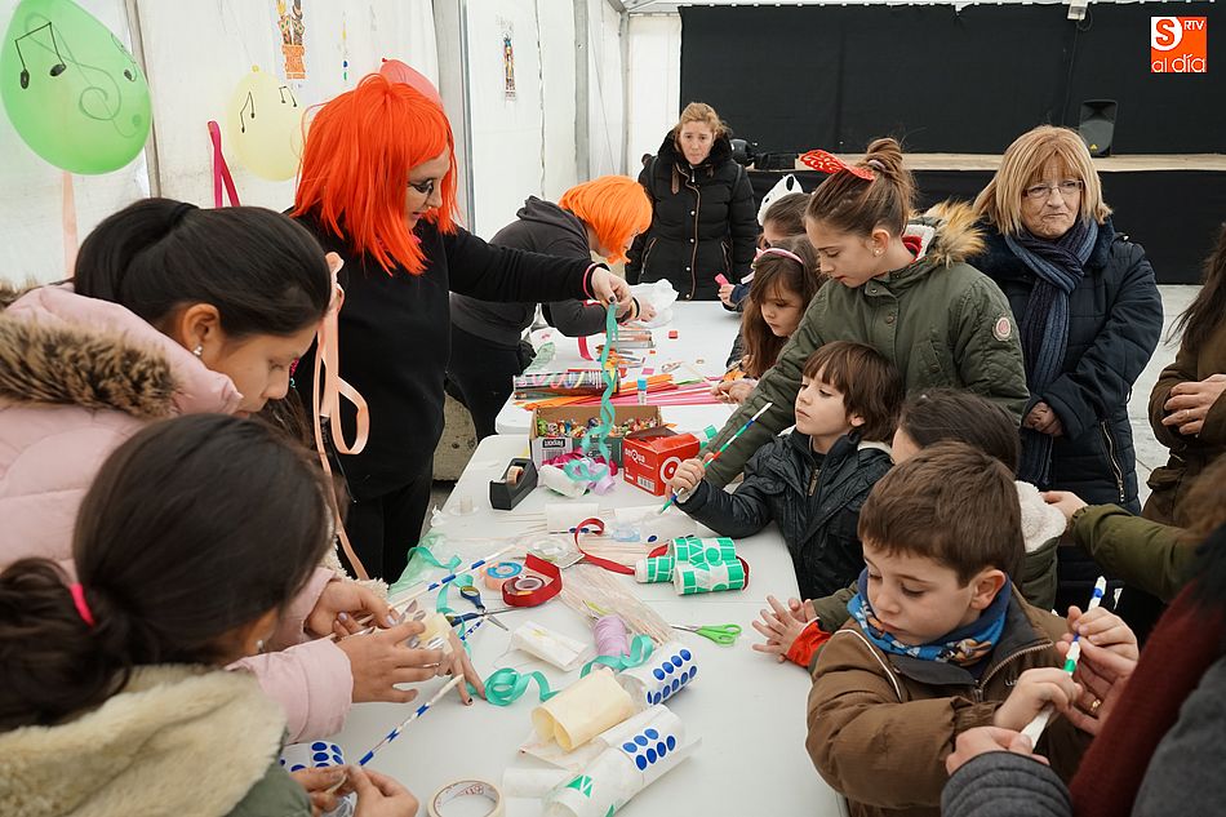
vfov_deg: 46.4
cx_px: 613
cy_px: 408
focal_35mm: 28
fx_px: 953
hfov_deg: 65.5
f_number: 6.3
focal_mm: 28
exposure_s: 1/160
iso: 800
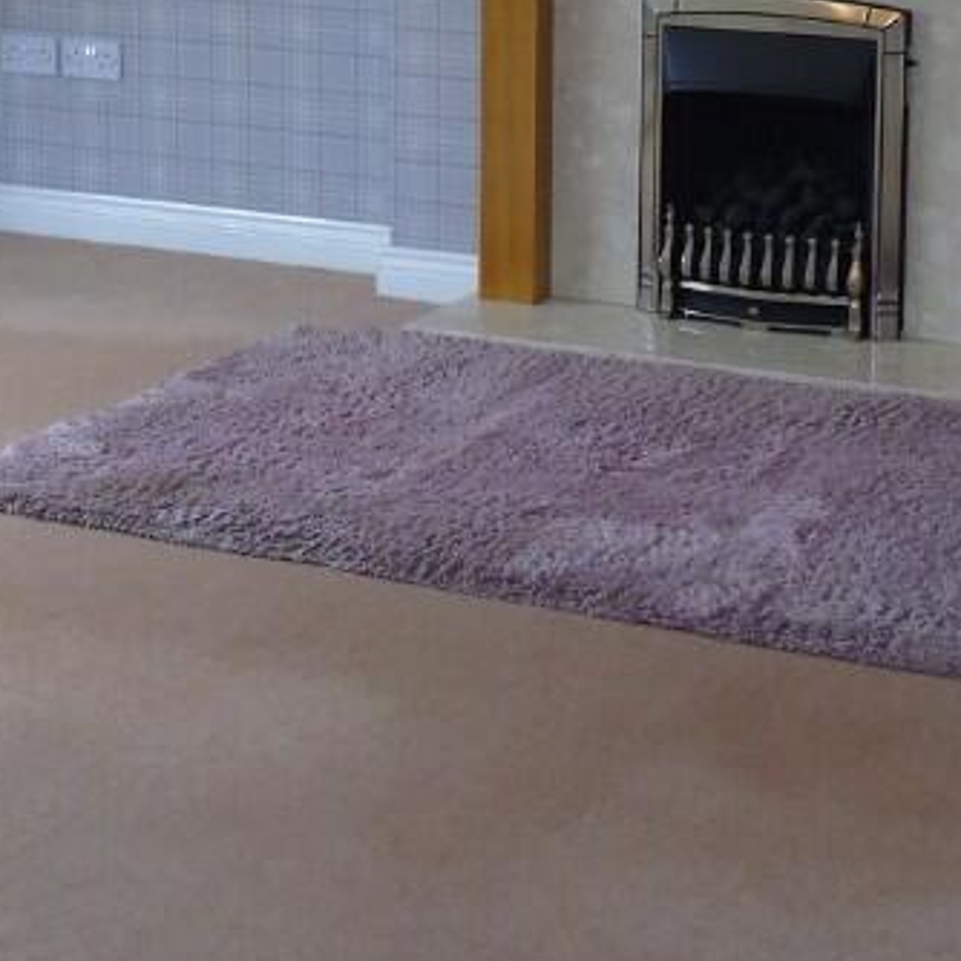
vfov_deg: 18.5
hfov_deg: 18.7
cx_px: 187
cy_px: 78
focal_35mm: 92
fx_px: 2890
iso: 200
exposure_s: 1/40
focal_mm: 6.1
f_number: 3.8
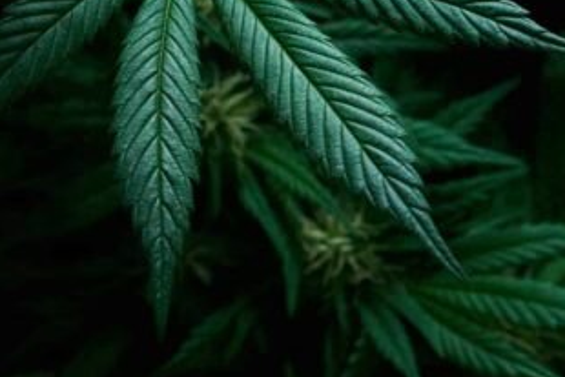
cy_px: 219
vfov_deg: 4.0
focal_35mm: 347
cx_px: 259
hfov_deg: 5.9
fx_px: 5448
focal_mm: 105
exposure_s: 1/200
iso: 500
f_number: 11
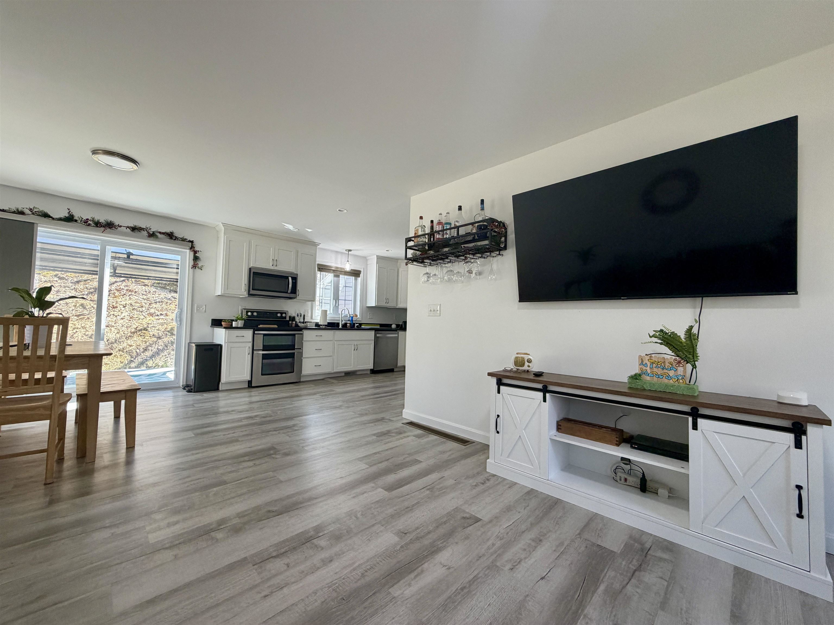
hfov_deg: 102.1
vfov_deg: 85.7
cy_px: 312
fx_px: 337
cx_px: 417
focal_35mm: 14
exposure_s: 1/120
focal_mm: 2.22
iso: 200
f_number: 2.2
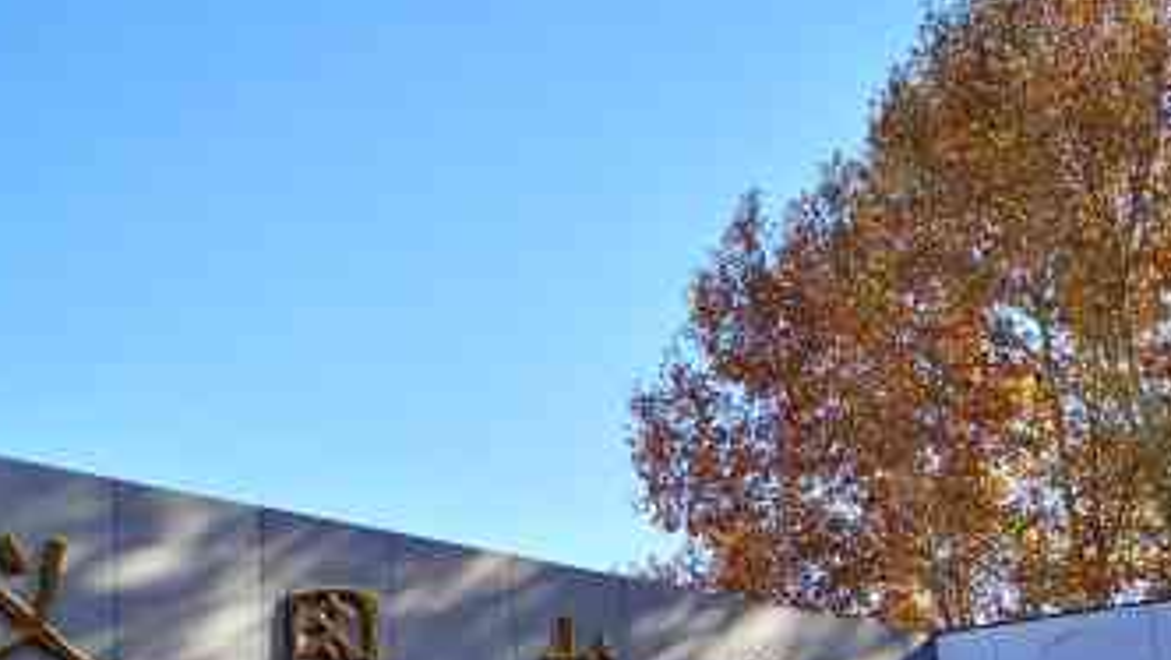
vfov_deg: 18.7
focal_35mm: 62
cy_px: 725
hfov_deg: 33.5
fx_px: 1926
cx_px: 399
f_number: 1.8
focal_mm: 3.95
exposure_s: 1/1000
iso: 50
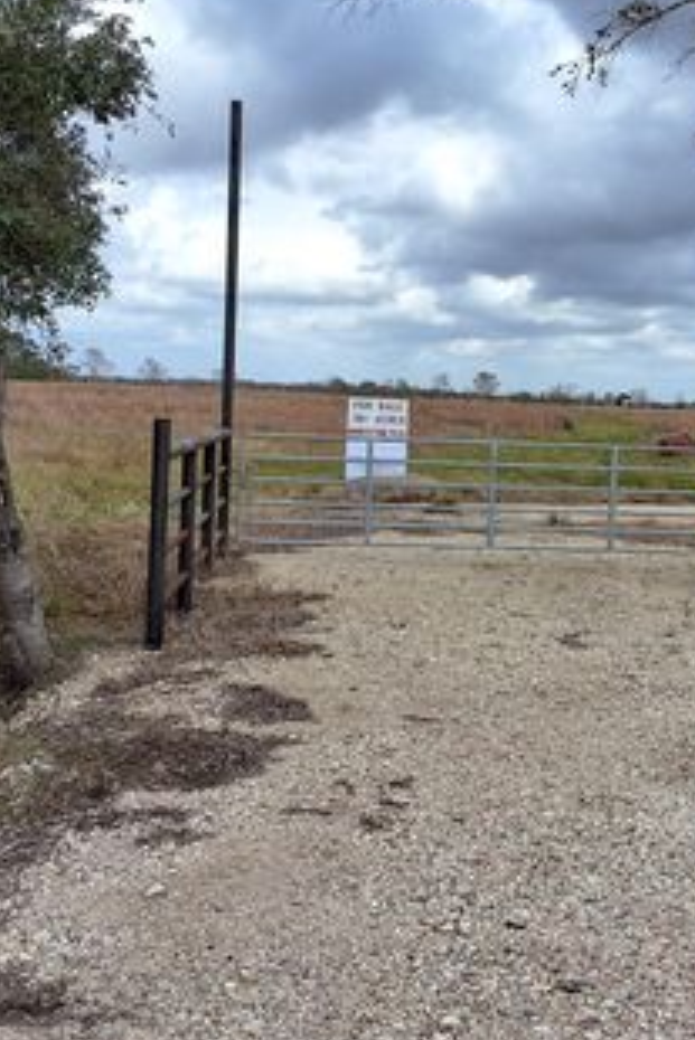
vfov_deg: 41.9
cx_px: 507
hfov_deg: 28.3
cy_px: 475
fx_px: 1359
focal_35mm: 47
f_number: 1.9
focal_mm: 2.91
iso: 32
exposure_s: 1/1425
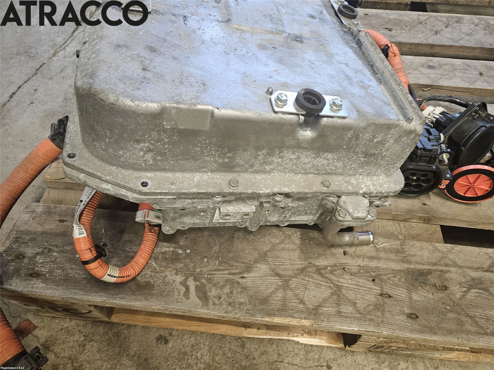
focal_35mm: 23
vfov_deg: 58.9
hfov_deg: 73.9
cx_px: 247
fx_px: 328
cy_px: 185
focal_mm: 5.4
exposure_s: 1/100
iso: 800
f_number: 1.8
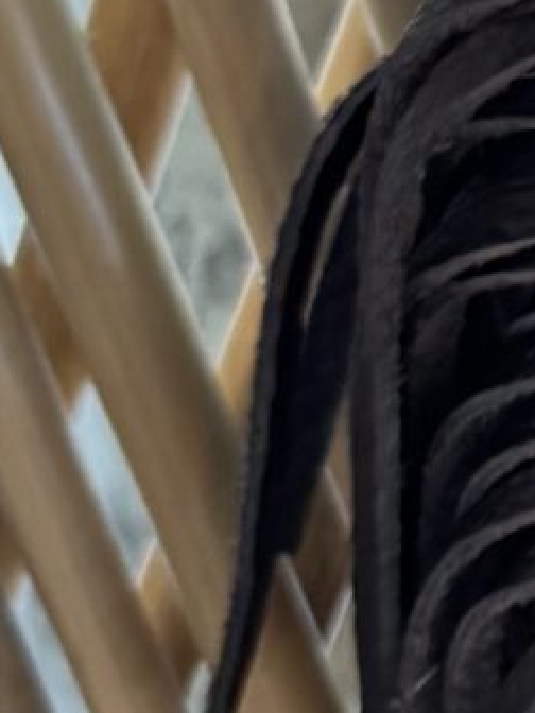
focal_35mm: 183
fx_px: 3771
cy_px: 49
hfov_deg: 7.5
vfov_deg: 10.7
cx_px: 1369
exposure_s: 1/51
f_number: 1.78
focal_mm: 6.76
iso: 200
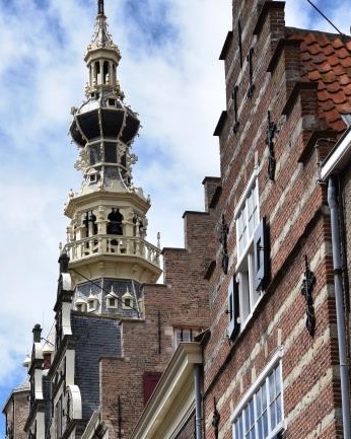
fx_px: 1299
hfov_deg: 15.3
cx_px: 63
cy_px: 423
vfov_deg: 18.7
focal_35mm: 100
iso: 160
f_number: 7.1
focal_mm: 30
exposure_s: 1/640
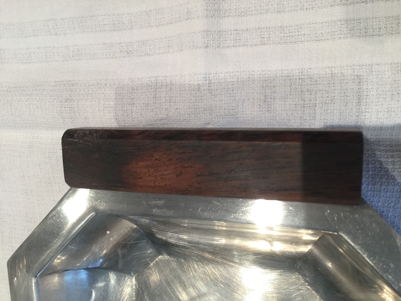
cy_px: 150
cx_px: 200
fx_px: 336
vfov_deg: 48.2
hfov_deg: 61.7
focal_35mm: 29
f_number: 2.2
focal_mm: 4.15
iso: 64
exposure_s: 1/33
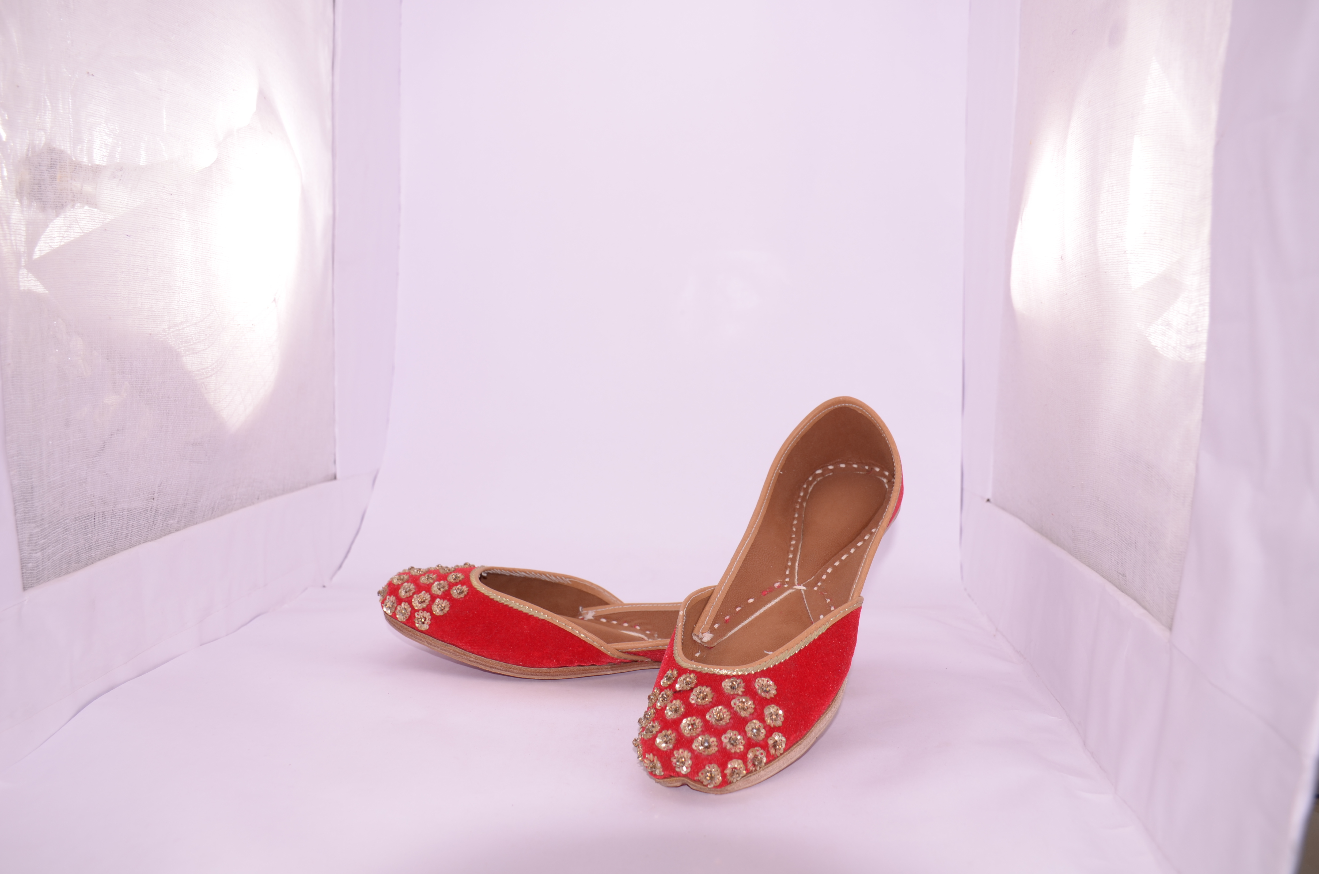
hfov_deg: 57.3
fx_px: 1207
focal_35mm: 33
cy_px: 437
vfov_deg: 39.8
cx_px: 660
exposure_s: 1/60
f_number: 5.6
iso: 100
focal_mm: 22
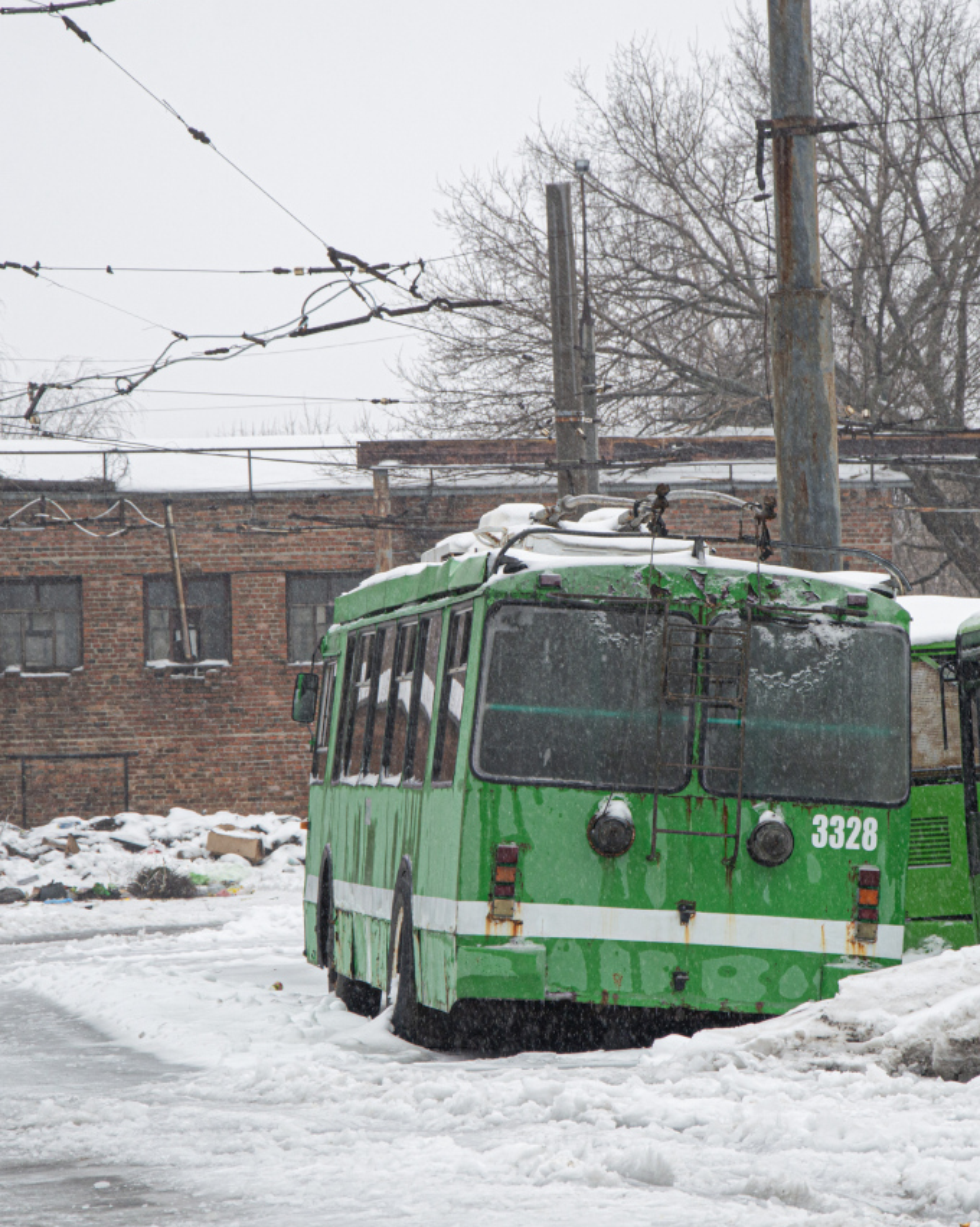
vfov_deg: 10.6
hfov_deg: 8.5
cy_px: 606
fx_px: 6629
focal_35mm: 183
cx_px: 602
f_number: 6.3
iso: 200
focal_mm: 85
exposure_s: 1/160
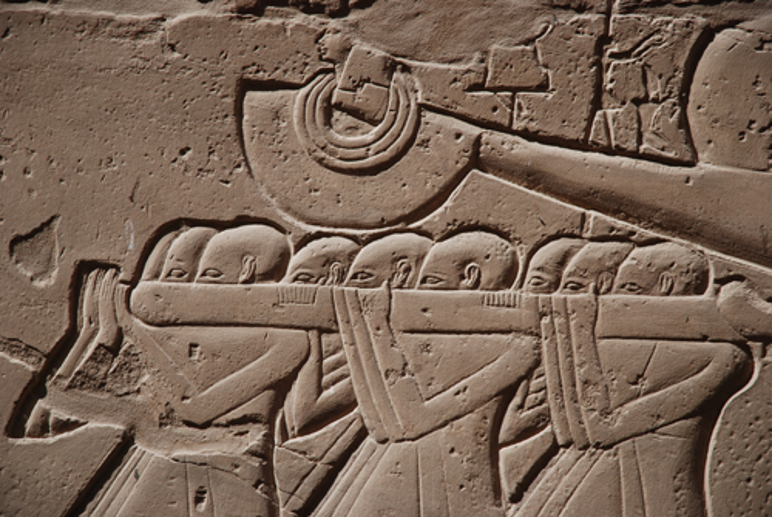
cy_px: 258
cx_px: 386
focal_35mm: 105
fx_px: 2255
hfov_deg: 19.4
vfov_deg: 13.1
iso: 200
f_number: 4.5
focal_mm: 70
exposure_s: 1/250
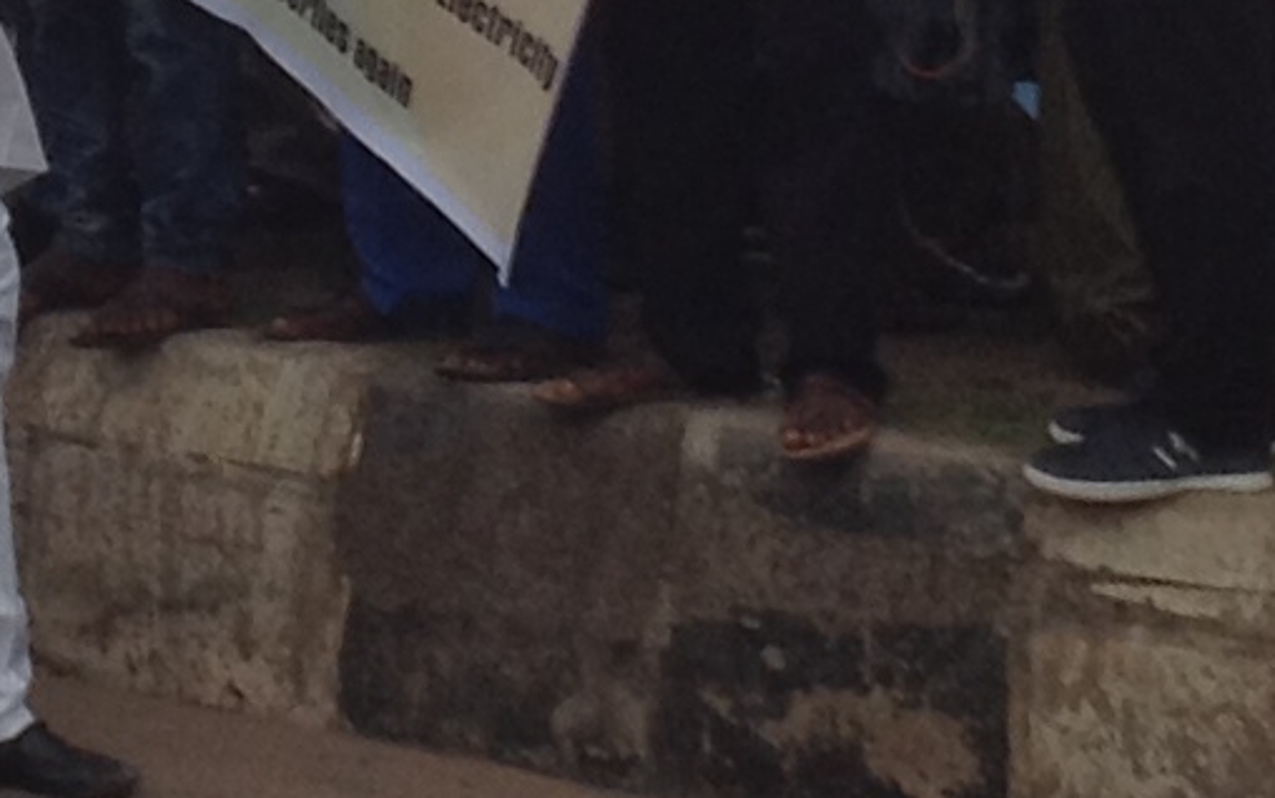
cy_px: -376
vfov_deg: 6.9
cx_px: 261
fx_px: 6570
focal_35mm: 189
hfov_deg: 11.0
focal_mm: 4.28
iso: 80
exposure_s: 1/1513
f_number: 2.4
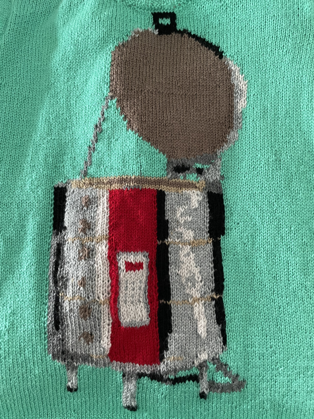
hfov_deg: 53.1
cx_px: 157
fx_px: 314
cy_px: 210
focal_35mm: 26
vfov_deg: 67.3
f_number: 1.6
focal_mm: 4.2
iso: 500
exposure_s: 1/60
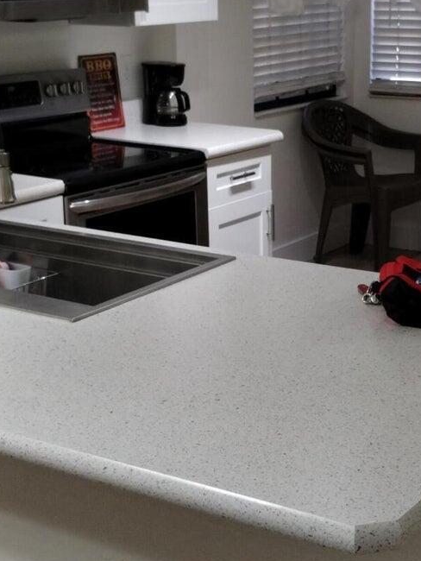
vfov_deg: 28.2
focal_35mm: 69
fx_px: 1118
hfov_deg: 21.2
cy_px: 281
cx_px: 290
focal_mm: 4.27
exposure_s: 1/60
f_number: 1.8
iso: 400
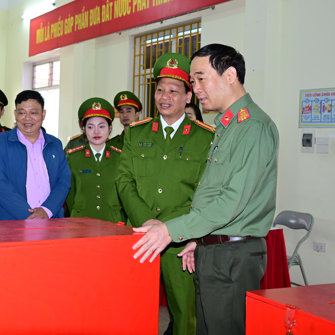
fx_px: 558
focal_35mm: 51
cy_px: 134
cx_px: 64
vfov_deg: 33.3
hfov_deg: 32.4
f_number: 4
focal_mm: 33
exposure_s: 1/160
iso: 1250
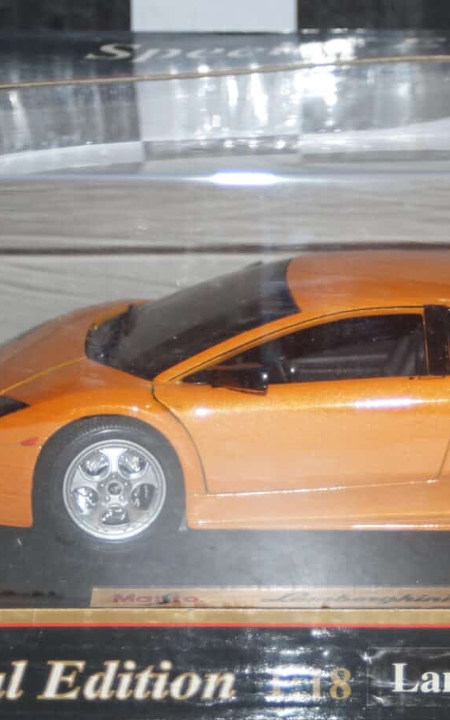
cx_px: 311
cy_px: 360
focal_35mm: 138
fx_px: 2706
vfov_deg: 15.1
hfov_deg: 9.5
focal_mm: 60
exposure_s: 1/60
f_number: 5.6
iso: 500
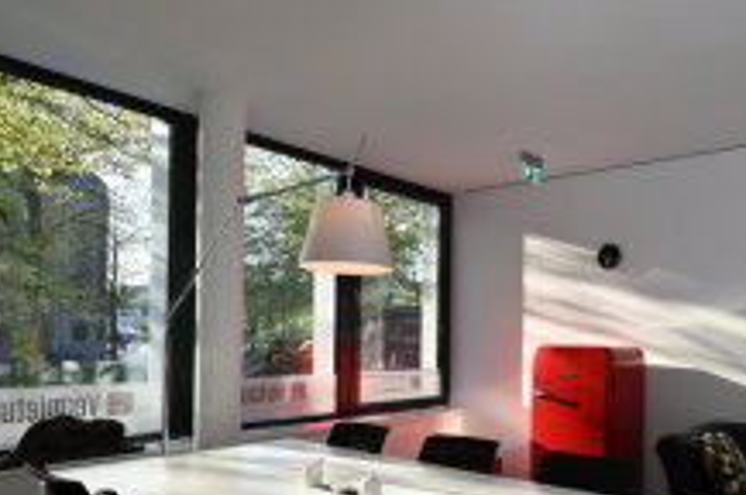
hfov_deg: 62.1
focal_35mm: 29
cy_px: 339
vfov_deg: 44.0
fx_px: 600
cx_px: 498
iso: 400
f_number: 8
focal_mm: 14
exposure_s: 1/200
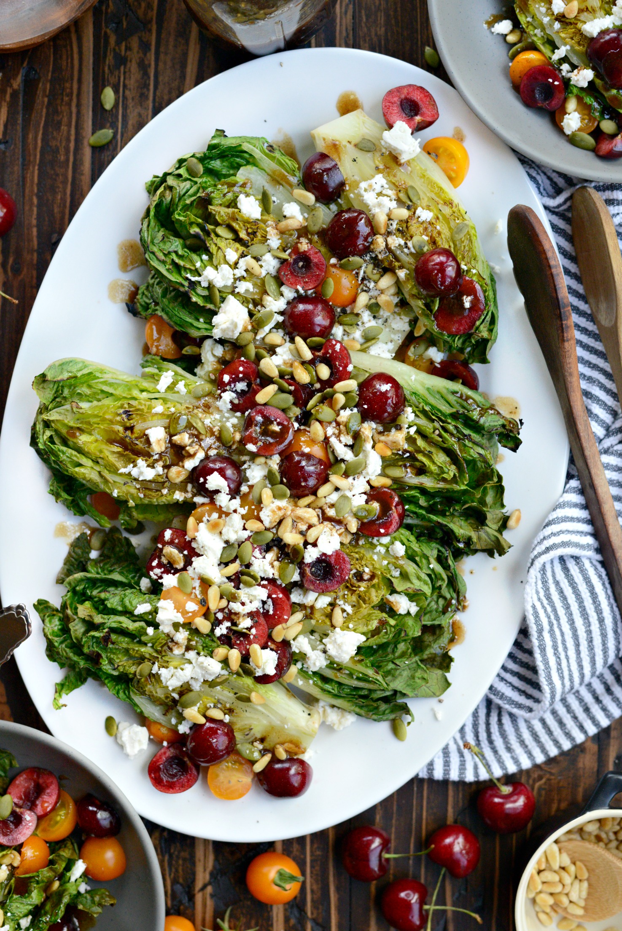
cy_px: 466
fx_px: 1295
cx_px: 311
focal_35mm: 50
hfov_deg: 27.0
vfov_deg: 39.6
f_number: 4.5
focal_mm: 50
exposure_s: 1/640
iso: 2200
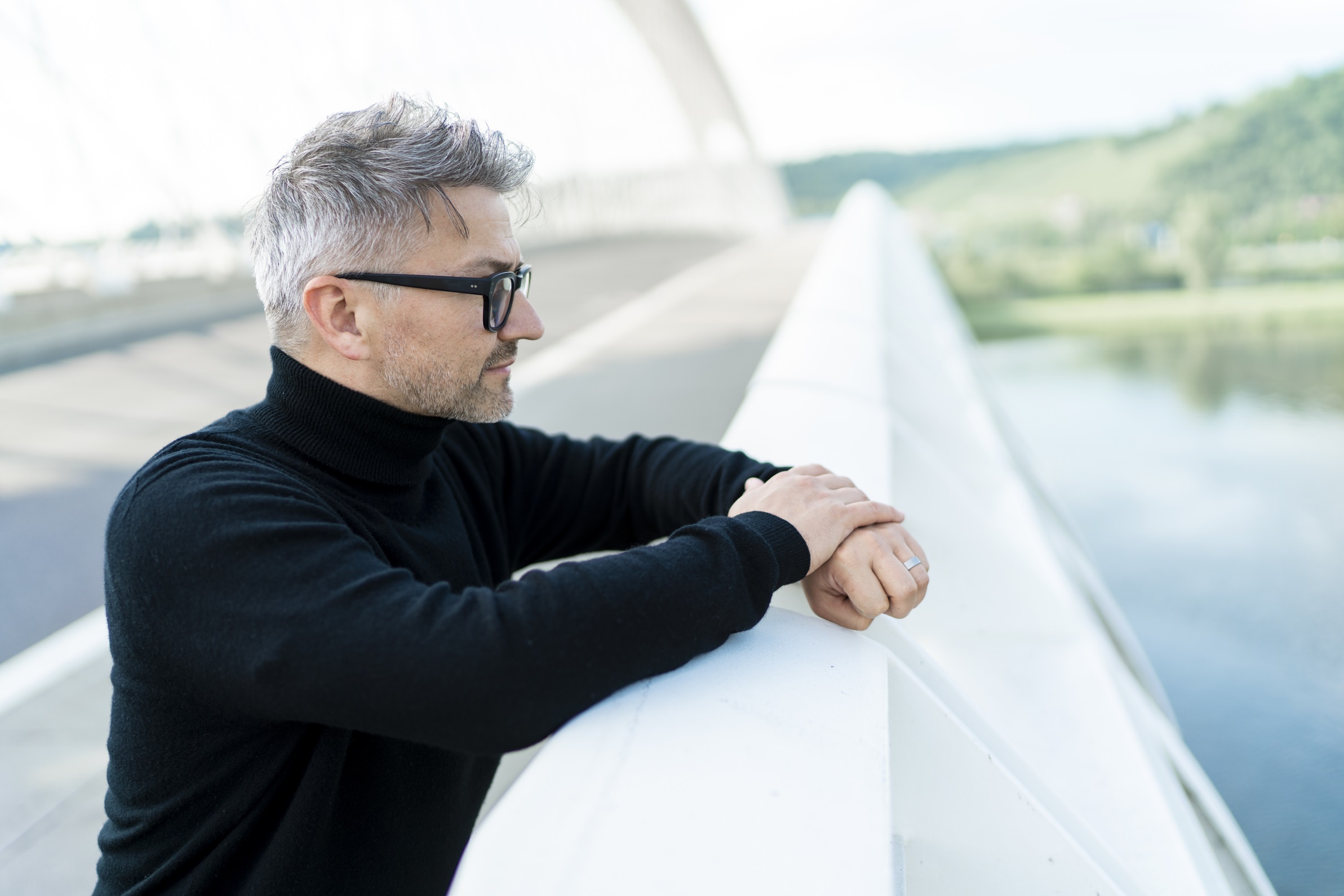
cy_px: 448
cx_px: 672
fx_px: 1307
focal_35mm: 35
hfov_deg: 54.4
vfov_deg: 37.9
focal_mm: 35
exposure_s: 1/1250
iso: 100
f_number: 1.6
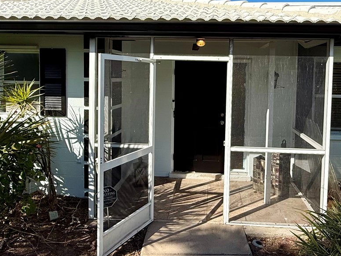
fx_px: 286
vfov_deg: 47.6
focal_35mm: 29
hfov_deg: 61.3
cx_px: 197
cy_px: 89
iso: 64
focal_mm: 2.22
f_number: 2.2
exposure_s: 1/2024
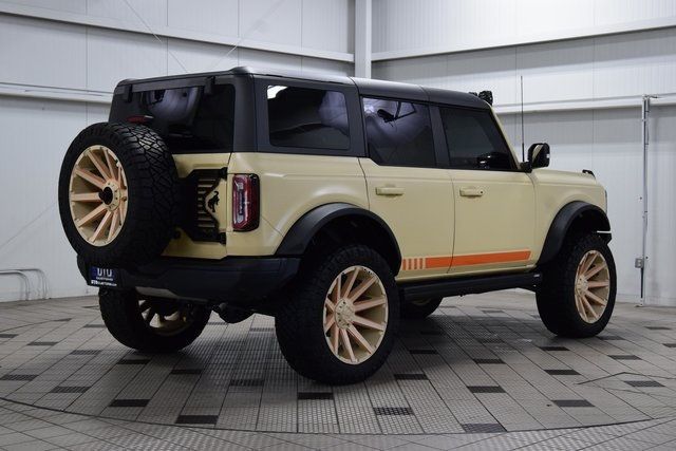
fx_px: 1014
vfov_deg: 25.1
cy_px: 226
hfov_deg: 36.9
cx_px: 338
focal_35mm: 54
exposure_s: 1/60
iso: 1600
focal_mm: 36
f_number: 8
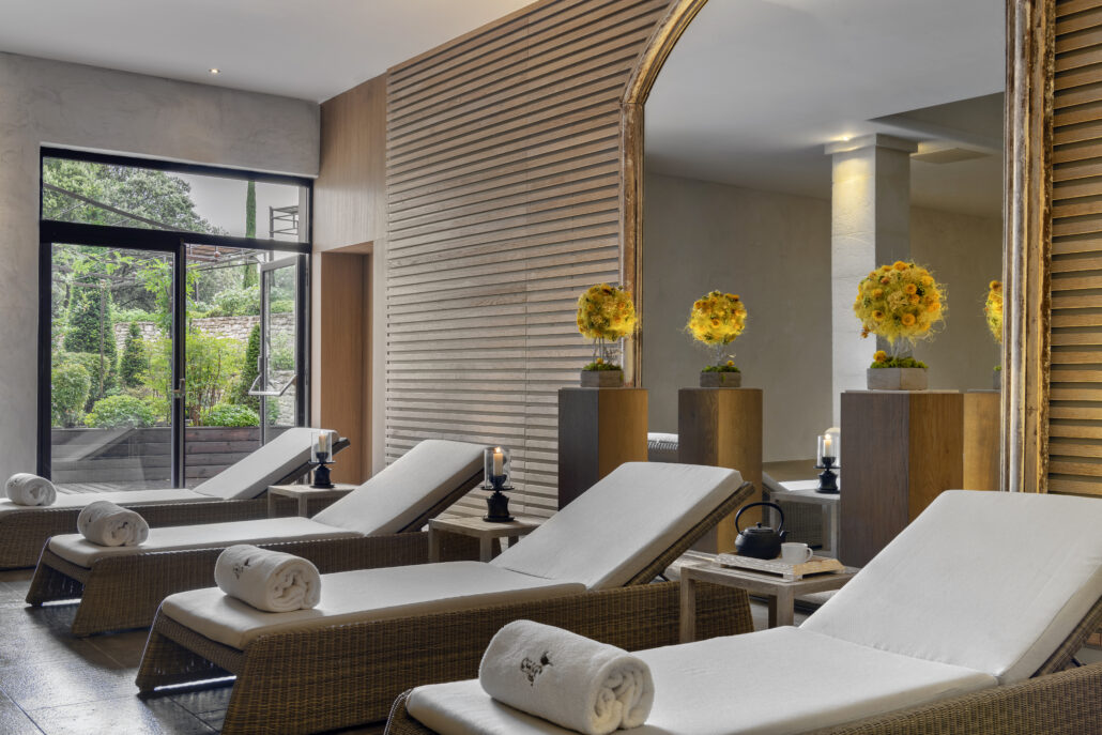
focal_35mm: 38
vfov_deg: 35.1
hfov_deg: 50.7
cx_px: 551
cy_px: 368
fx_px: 1163
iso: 100
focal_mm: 38
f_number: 13
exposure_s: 1/2
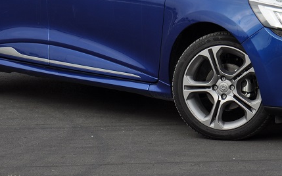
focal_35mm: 273
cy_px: -25
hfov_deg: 7.7
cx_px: 199
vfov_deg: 4.8
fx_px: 2099
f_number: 5.3
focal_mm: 75
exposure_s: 1/640
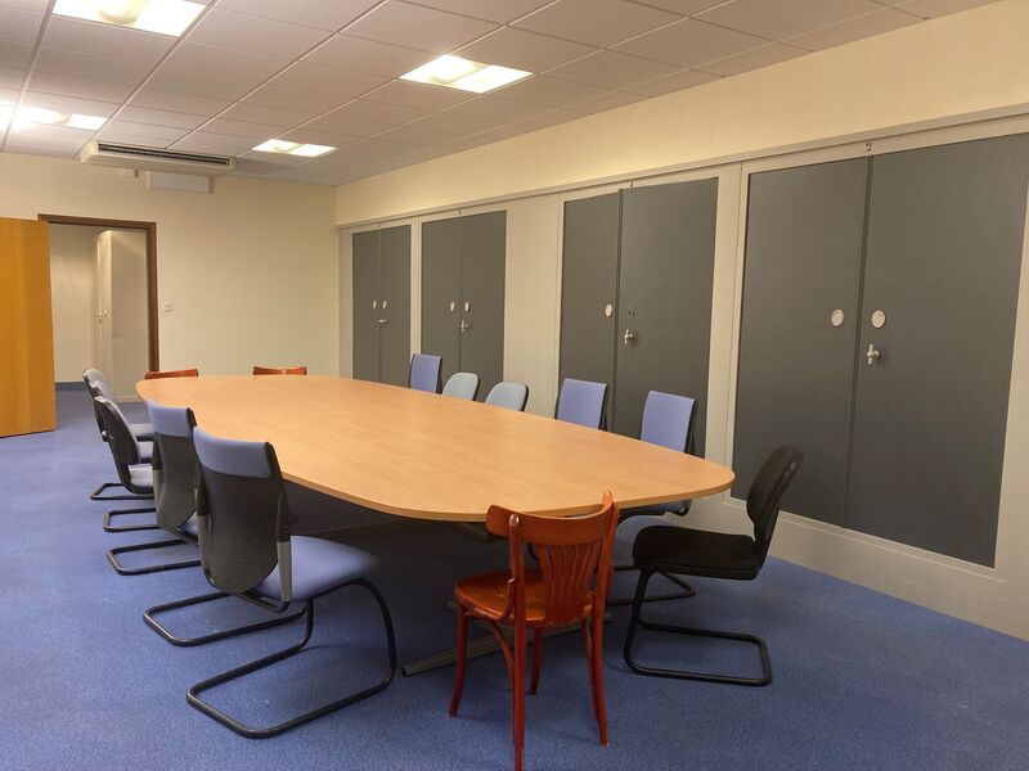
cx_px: 514
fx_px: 832
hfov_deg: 63.4
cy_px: 386
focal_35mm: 28
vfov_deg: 49.7
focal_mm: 3.99
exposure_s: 1/50
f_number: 1.8
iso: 160
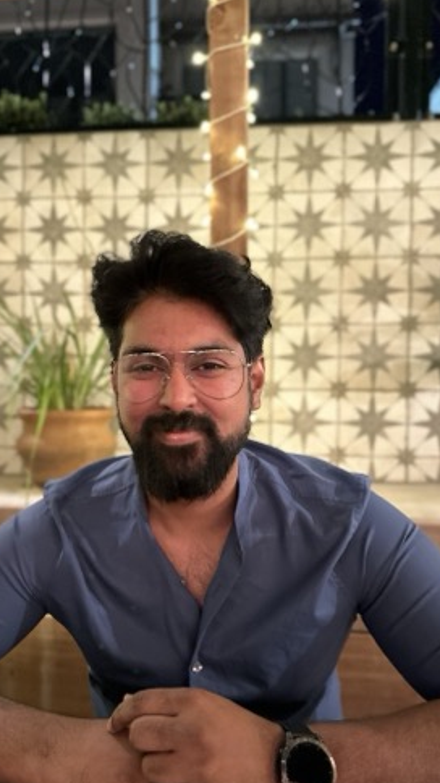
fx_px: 560
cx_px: 174
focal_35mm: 27
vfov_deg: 69.9
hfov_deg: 42.6
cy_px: 396
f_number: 1.78
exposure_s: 1/24
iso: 1600
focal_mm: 6.86
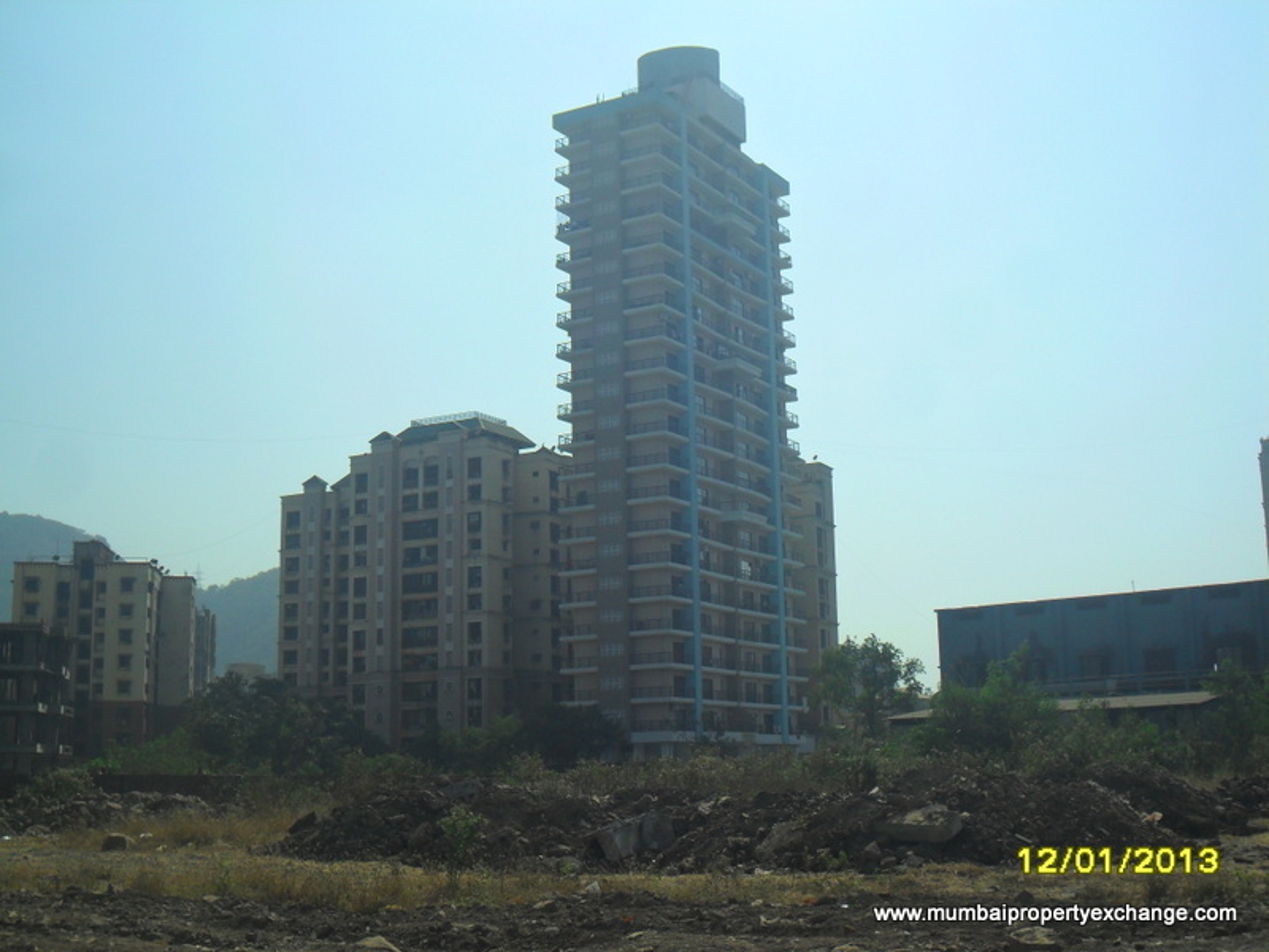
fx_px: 1613
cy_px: 476
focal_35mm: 44
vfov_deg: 32.9
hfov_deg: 42.9
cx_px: 634
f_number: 11.3
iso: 100
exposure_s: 1/250
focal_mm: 7.8
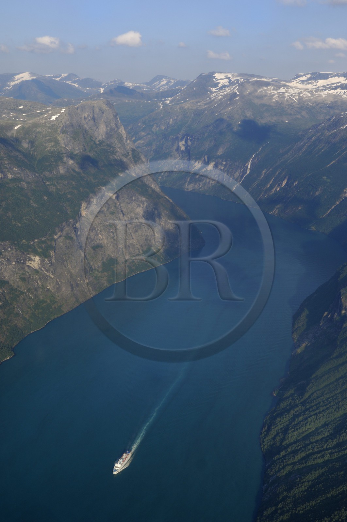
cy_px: 261
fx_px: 609
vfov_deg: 46.5
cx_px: 174
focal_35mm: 42
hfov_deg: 31.8
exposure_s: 1/800
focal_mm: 28
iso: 100
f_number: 4.5
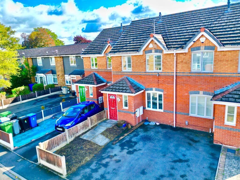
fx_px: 166
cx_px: 120
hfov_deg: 71.6
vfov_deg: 56.8
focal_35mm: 24
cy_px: 90
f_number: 1.7
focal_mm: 6.72
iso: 100
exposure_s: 1/1000
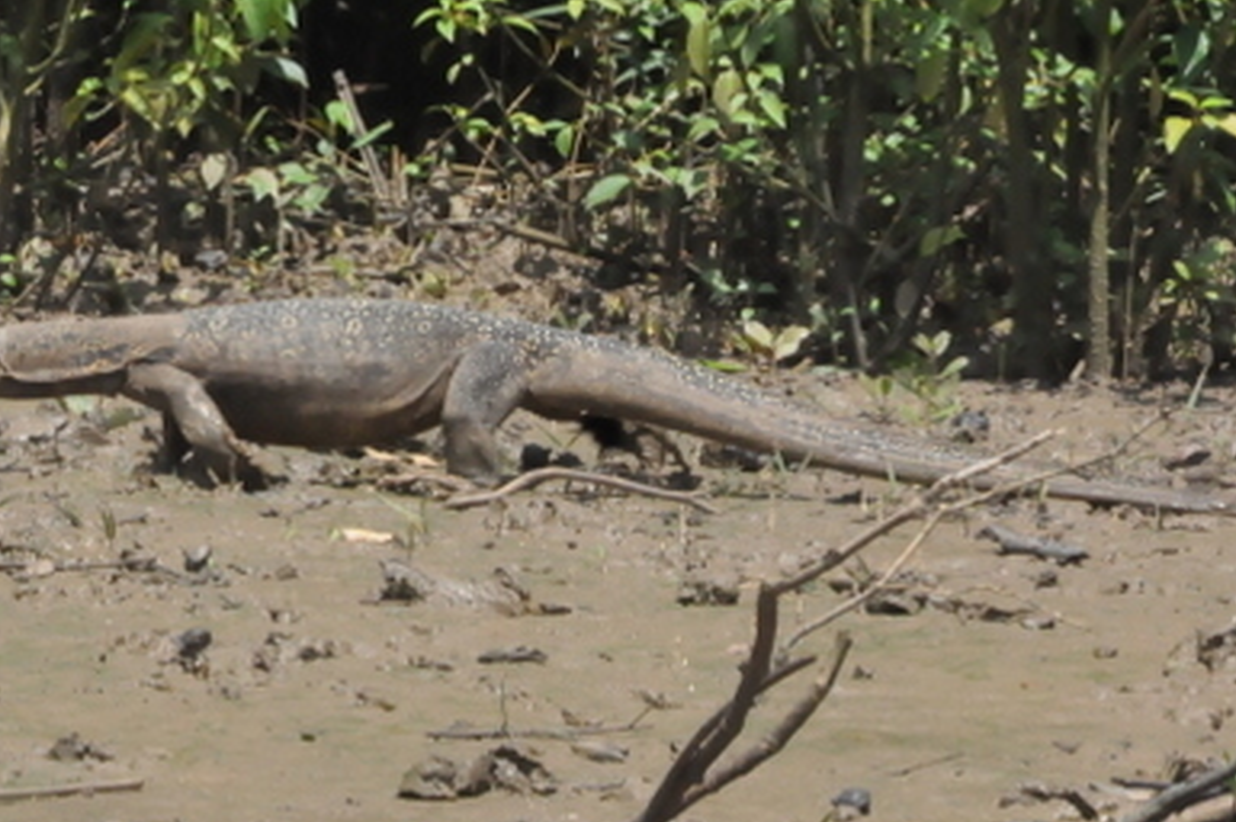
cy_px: 385
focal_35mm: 935
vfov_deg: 1.5
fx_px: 32074
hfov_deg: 2.2
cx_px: -35
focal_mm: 300
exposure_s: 1/640
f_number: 25
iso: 3200
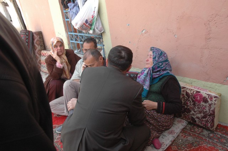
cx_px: 114
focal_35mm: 33
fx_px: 209
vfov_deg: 39.9
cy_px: 76
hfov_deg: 57.2
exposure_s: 1/180
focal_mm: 22
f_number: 6.7
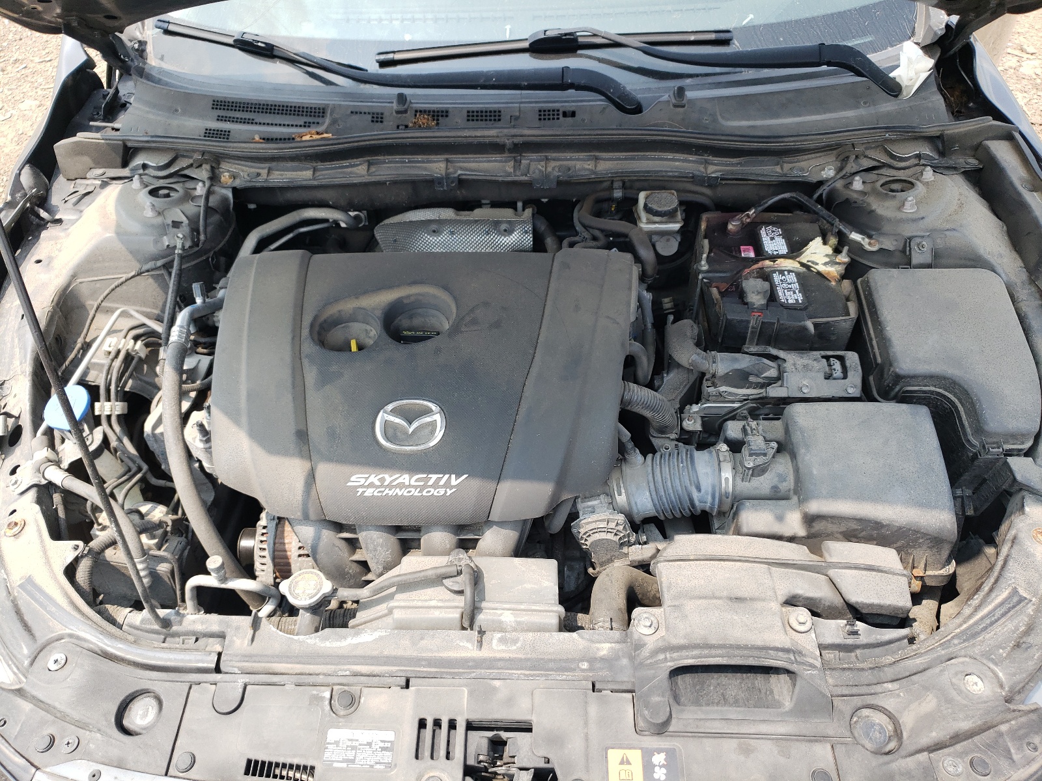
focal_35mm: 26
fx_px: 783
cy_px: 390
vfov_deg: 53.1
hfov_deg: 67.3
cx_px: 521
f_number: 1.5
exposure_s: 1/714
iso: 50
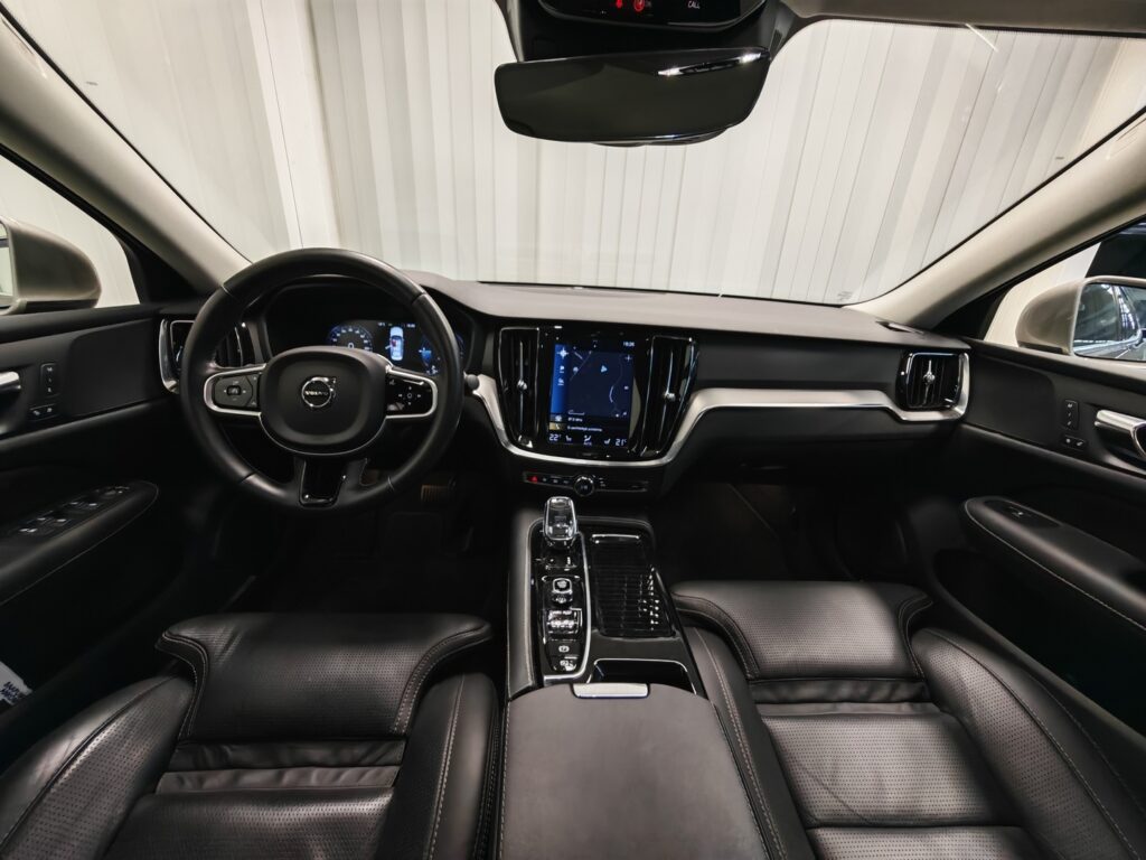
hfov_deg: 106.2
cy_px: 430
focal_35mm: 13
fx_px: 430
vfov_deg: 89.9
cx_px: 573
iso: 320
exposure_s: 1/33
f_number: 2
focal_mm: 1.82
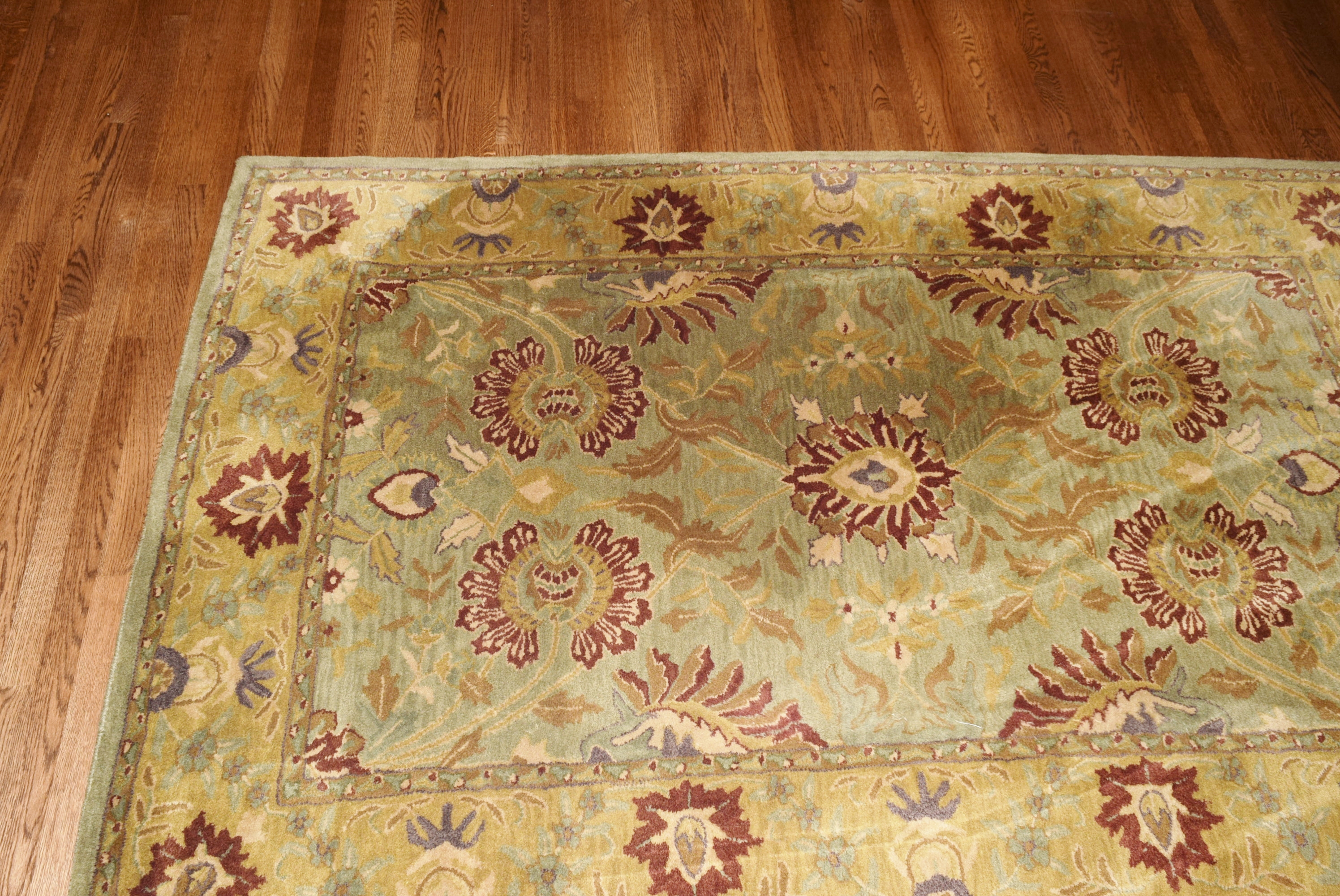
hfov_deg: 67.3
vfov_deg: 48.0
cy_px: 448
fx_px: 1006
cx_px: 670
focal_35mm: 27
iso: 560
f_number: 8
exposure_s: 1/60
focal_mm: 18
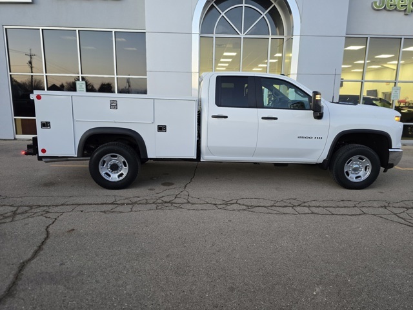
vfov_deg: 58.9
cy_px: 155
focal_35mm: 23
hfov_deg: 73.9
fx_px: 274
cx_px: 206
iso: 320
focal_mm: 6.3
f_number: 1.7
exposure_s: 1/120
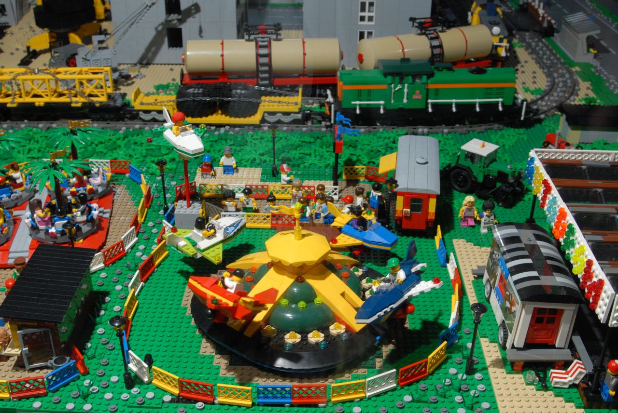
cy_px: 206
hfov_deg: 46.3
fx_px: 722
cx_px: 309
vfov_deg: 32.0
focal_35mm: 42
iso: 280
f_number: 8
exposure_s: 1/60
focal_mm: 28
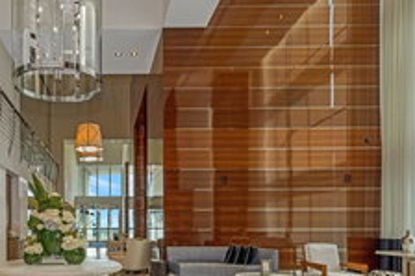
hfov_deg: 58.5
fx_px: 346
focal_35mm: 30
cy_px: 250
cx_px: 100
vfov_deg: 40.2
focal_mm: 14
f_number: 8
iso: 160
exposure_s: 1/60
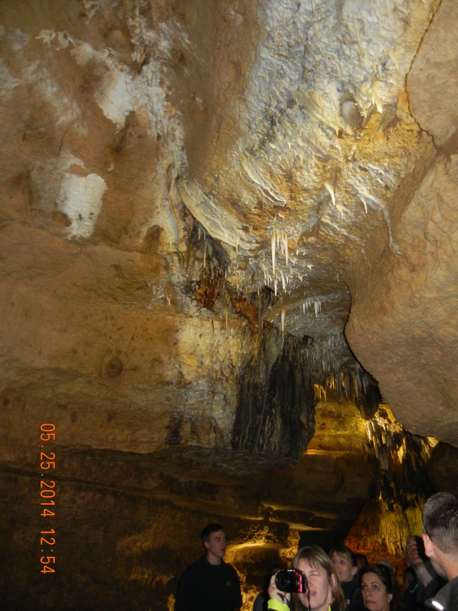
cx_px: 229
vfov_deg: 60.0
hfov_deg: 46.8
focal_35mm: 30
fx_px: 529
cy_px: 306
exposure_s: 1/30
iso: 395
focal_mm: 5.4
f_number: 3.5
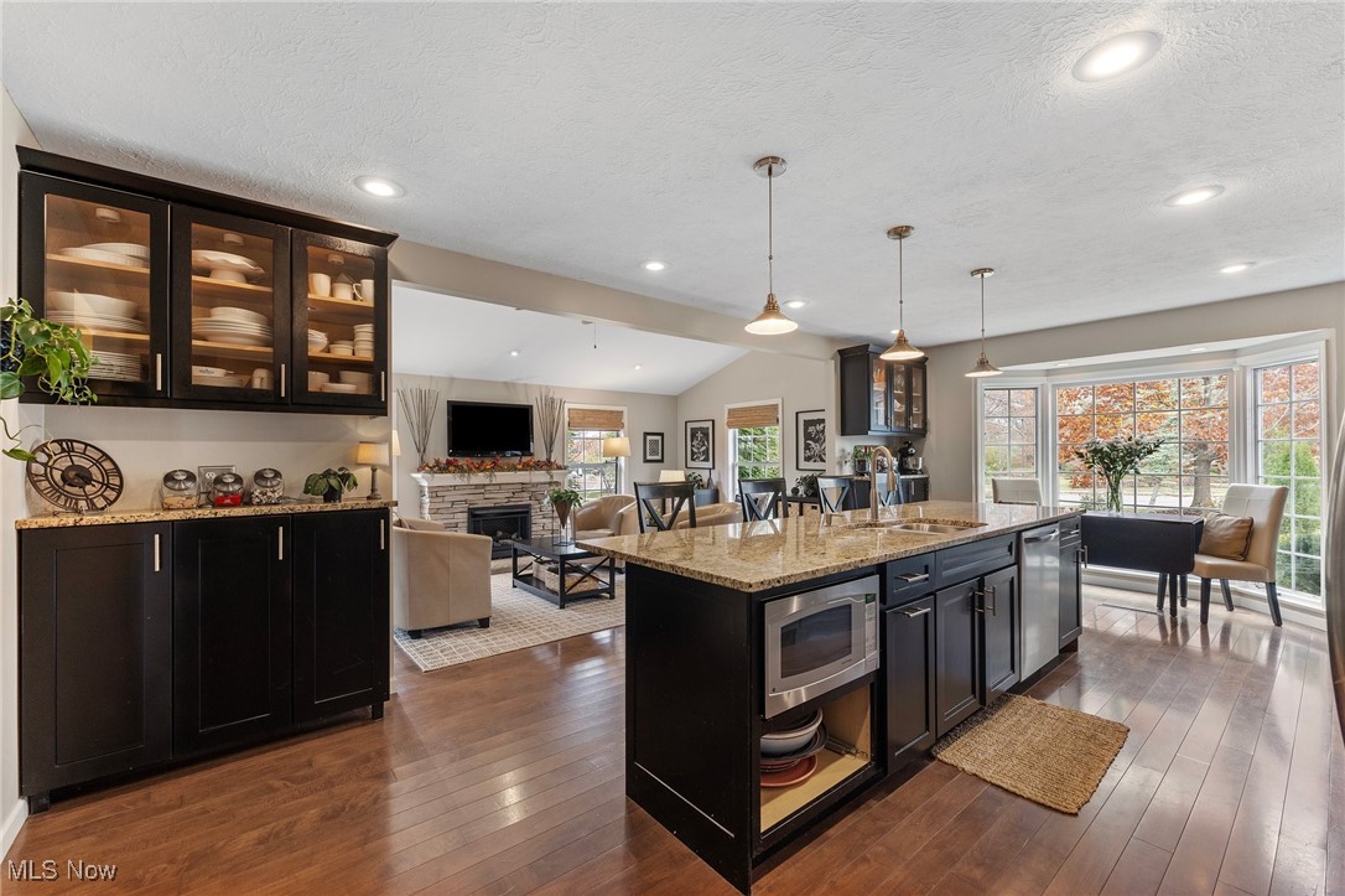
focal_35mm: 14
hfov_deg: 104.3
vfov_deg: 81.2
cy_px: 448
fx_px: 523
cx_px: 672
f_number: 8
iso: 400
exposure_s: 1/2.5
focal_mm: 14
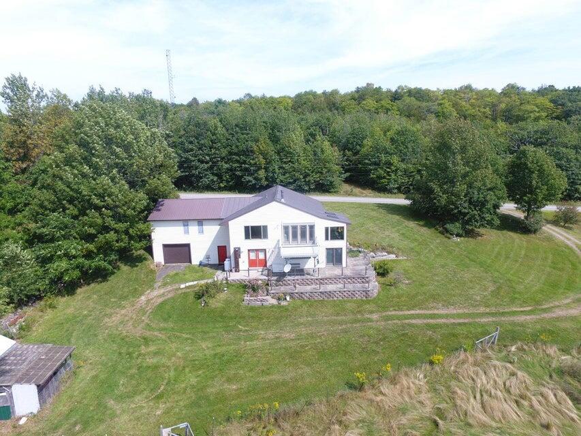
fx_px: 336
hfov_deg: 81.7
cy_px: 218
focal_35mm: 20
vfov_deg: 66.0
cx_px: 290
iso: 100
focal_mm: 3.61
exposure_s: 1/500
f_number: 2.8
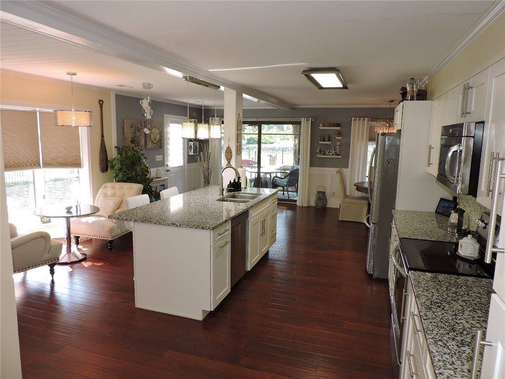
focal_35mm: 24
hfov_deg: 71.6
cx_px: 252
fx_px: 350
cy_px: 190
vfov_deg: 56.8
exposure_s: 1/40
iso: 100
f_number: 3
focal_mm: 4.3
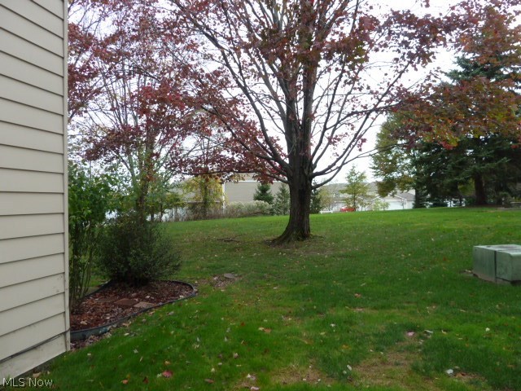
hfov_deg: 69.4
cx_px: 260
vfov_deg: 54.9
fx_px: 376
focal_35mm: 25
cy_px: 196
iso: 100
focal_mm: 4.1
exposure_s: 1/60
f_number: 3.3
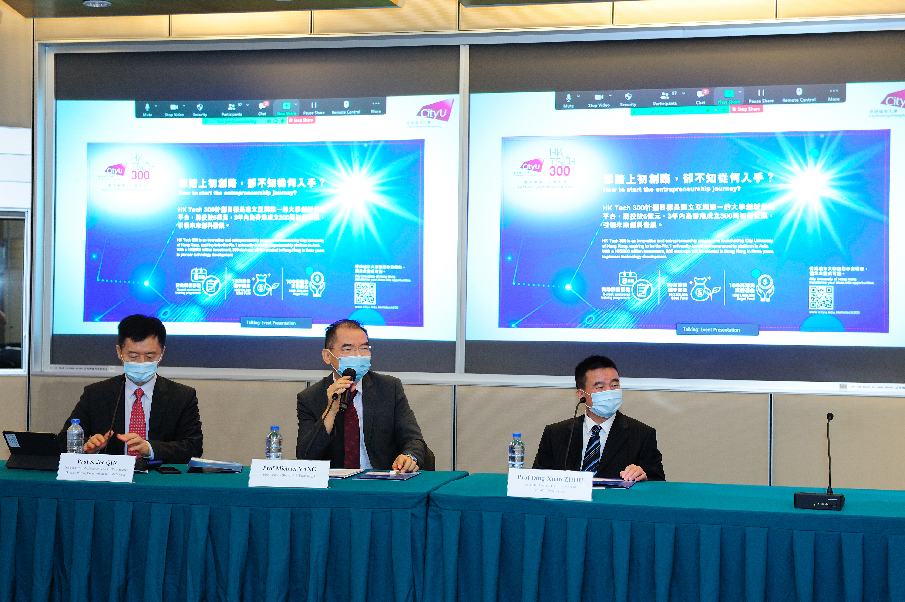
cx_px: 452
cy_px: 301
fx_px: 1507
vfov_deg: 22.6
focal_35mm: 60
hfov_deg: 33.4
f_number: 5
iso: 800
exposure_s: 1/60
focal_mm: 60
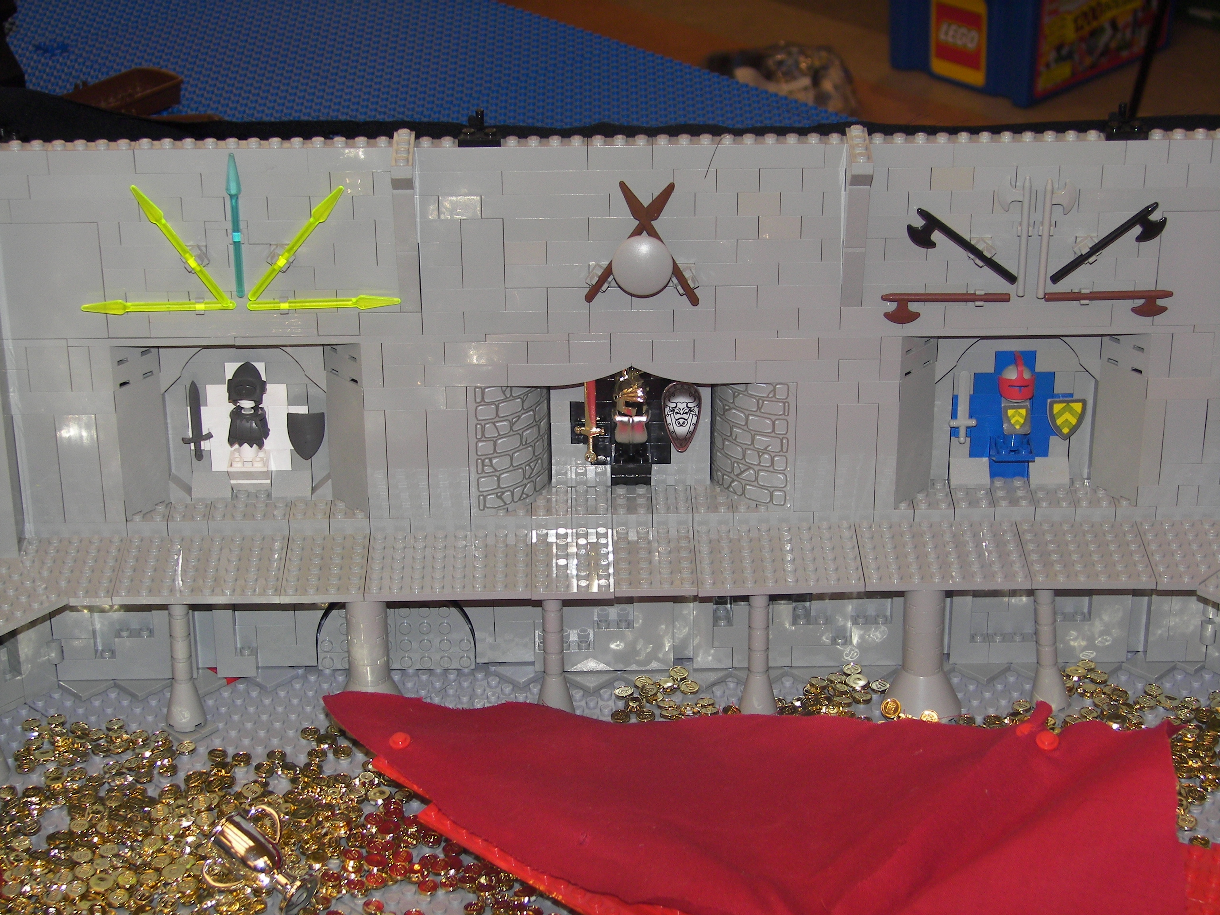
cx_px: 610
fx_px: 2925
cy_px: 458
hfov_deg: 23.6
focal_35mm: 83
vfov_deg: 17.8
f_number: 2.8
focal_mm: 13.8
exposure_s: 1/40
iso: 64
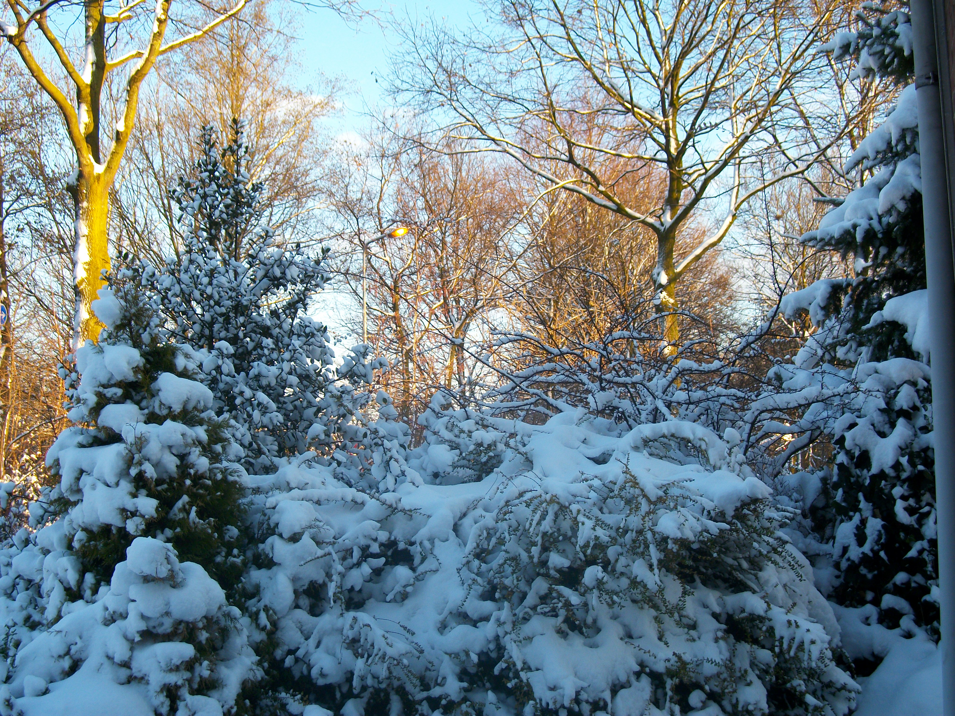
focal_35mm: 53
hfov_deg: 36.2
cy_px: 358
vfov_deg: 27.5
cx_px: 478
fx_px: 1462
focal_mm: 8.8
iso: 80
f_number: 3.6
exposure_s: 1/158
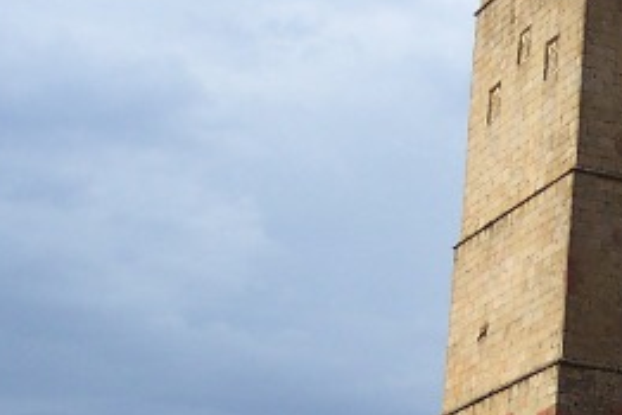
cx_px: 848
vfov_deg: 11.8
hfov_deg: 16.5
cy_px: 260
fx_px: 2005
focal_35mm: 116
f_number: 2.8
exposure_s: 1/700
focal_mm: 8
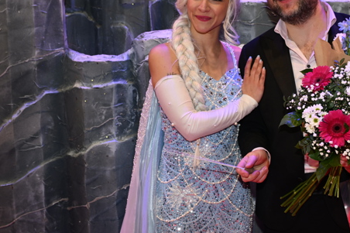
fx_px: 534
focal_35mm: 55
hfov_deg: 35.6
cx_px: 253
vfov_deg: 24.6
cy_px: 95
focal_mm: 36
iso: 800
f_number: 5.6
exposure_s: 1/100
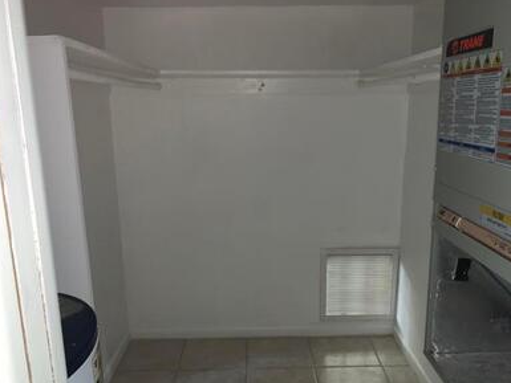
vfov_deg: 51.4
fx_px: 399
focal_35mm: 27
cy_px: 192
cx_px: 256
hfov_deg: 65.3
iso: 64
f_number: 1.8
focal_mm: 4.25
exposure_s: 1/4
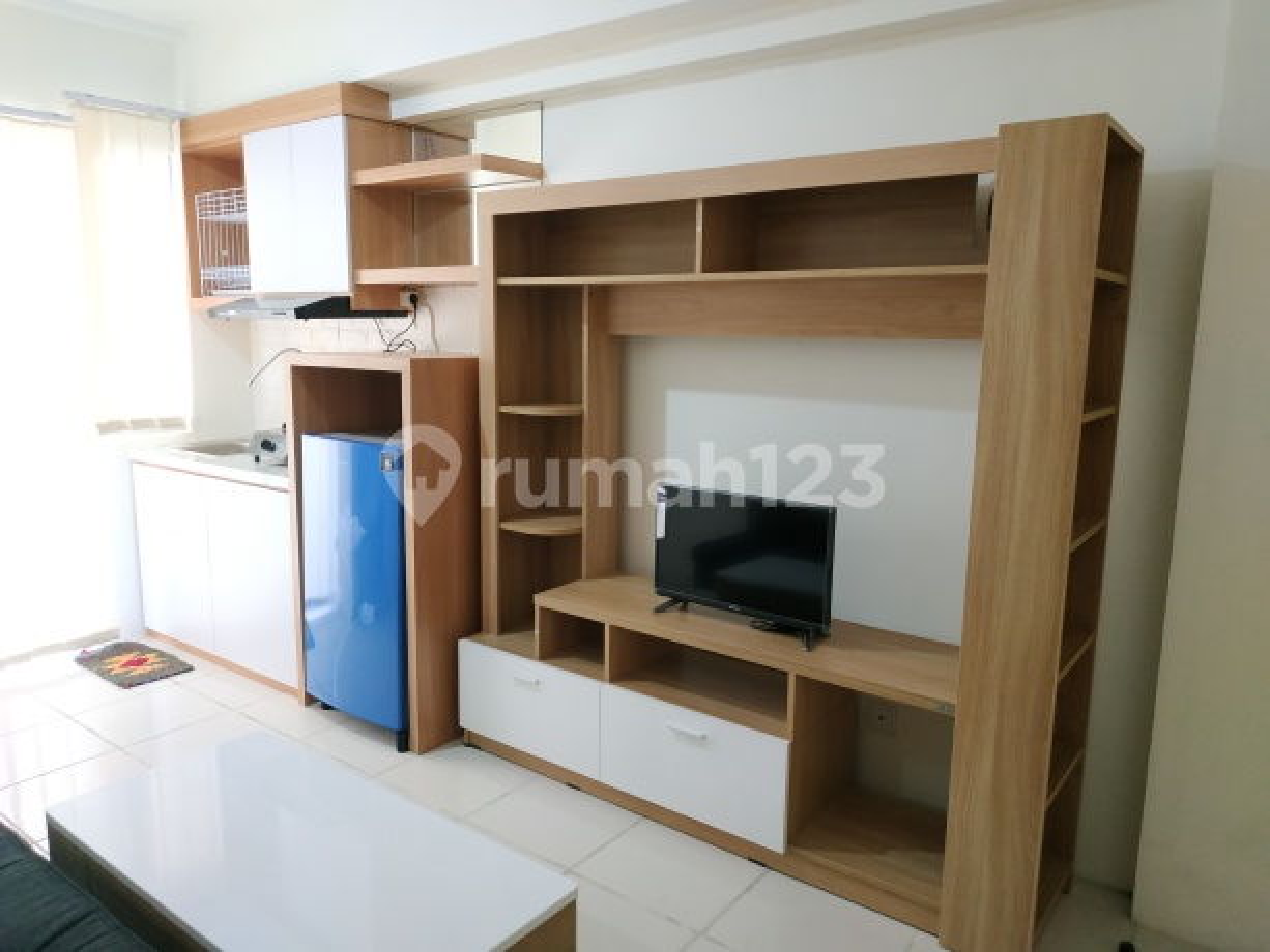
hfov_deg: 71.6
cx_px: 635
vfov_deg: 56.8
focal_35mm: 24
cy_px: 476
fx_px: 881
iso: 640
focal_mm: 3.94
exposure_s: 1/20
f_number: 1.9
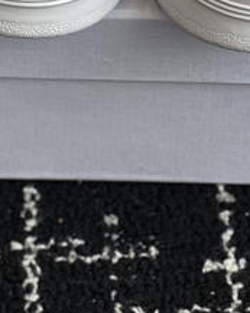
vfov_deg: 9.0
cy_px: -301
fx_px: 1881
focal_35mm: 203
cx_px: 133
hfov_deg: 7.6
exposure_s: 1/280
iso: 20
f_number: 2
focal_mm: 6
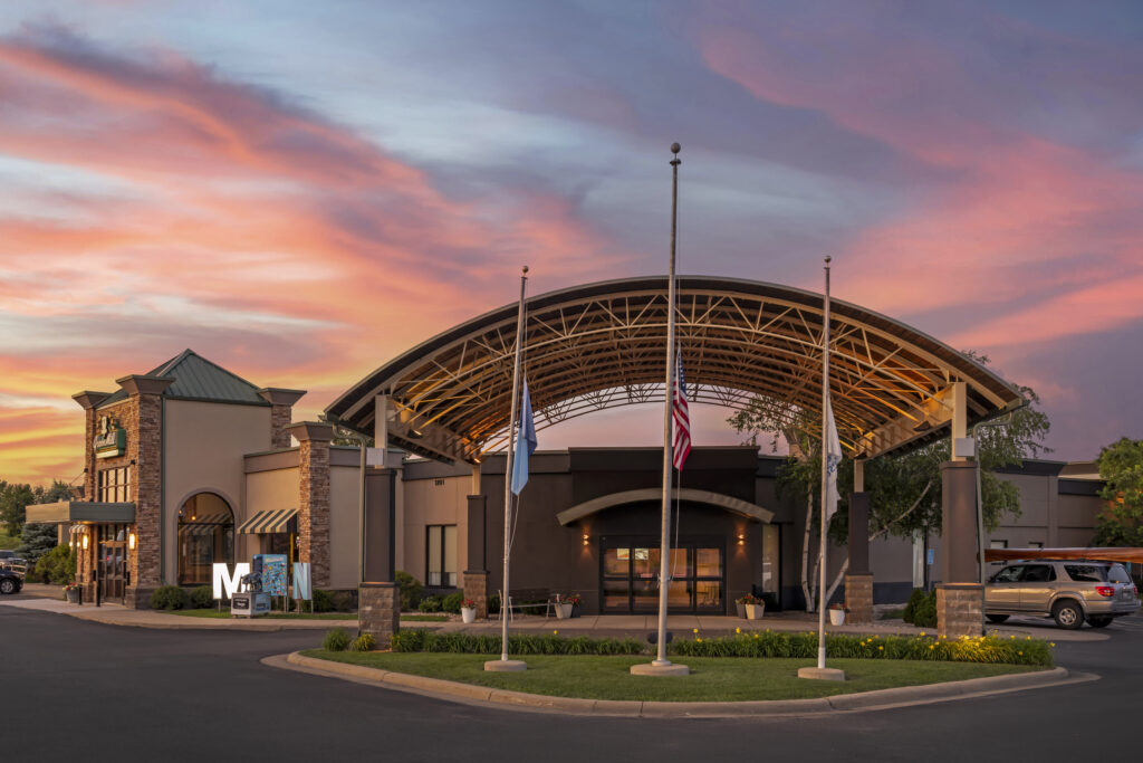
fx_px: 889
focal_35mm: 28
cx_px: 572
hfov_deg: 65.5
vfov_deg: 46.4
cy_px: 382
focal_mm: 28
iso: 400
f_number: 11
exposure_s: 1/30
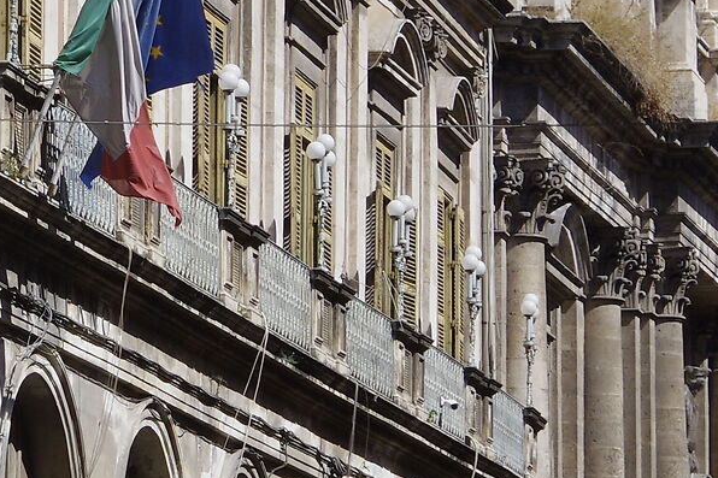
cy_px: 222
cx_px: -34
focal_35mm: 330
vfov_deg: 4.2
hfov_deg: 6.2
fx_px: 6579
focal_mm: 55
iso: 200
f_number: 14
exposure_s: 1/200
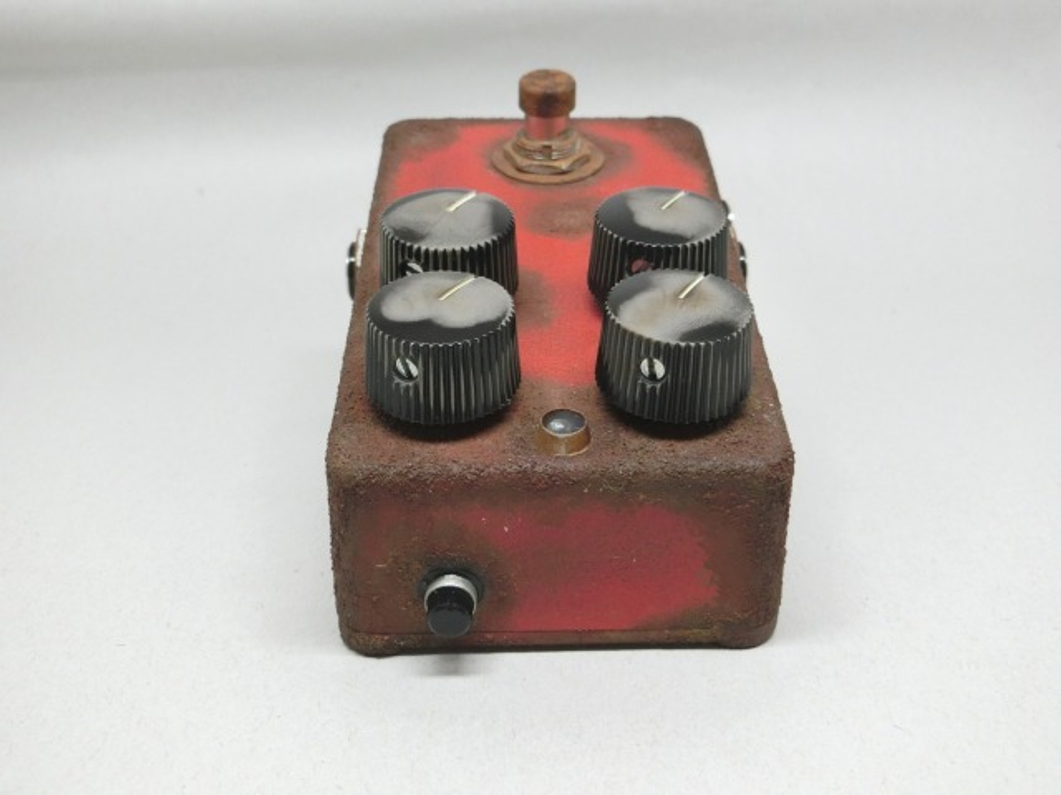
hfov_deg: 42.1
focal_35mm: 45
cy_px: 398
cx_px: 530
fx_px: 1379
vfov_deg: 32.2
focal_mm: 8
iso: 200
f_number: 4.4
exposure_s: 1/125
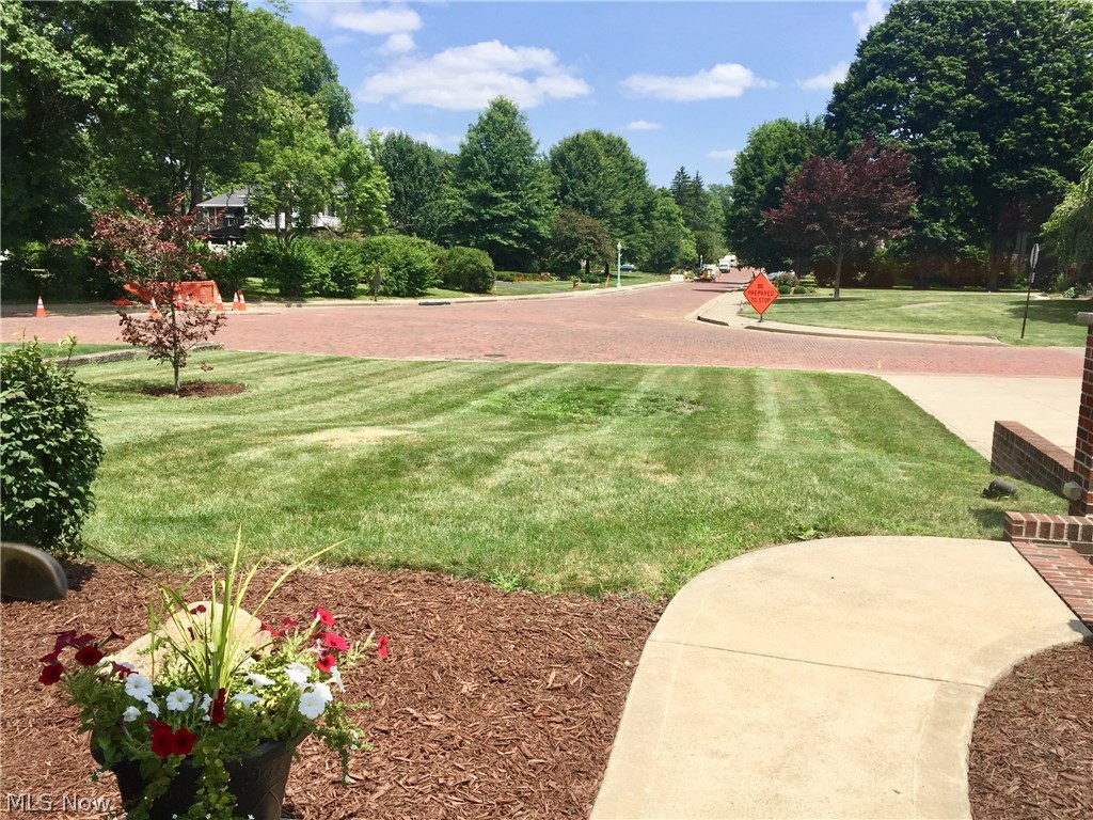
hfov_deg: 61.7
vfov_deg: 48.2
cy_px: 410
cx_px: 546
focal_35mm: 29
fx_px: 916
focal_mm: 4.15
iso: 32
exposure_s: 1/1980
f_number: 2.2
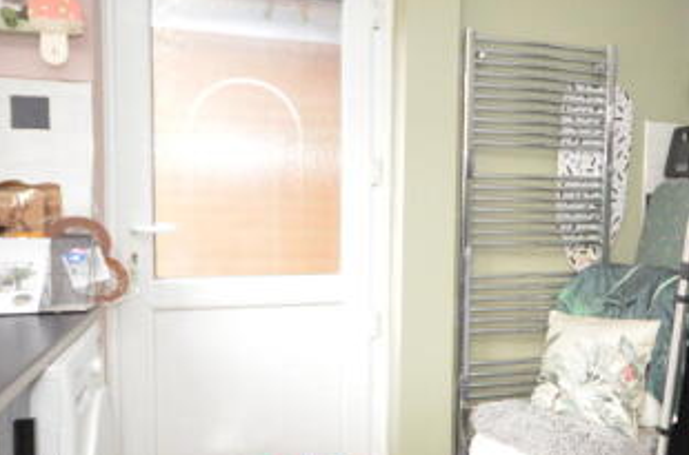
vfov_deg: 36.2
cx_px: 496
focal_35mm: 37
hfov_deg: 50.9
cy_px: 224
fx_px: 697
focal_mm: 11.5
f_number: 4.2
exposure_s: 1/60
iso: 3200
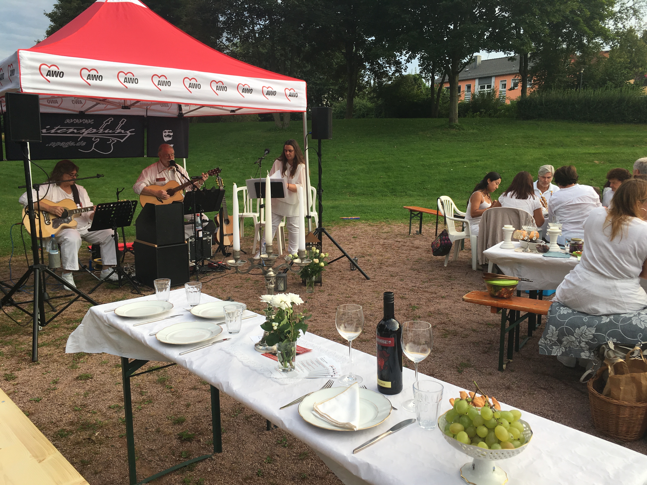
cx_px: 324
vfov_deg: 48.2
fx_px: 542
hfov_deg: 61.7
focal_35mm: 29
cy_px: 242
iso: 25
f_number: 2.2
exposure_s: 1/196
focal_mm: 4.15
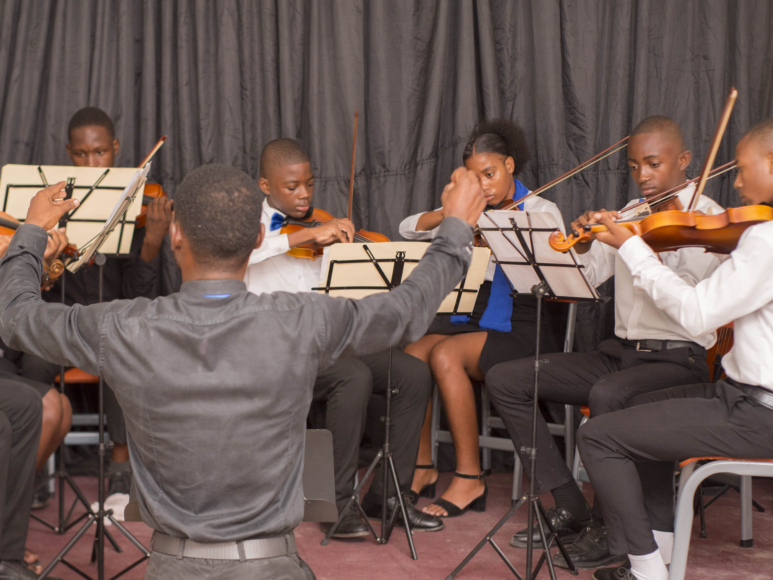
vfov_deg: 20.2
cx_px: 307
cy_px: 338
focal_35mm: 73
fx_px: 1630
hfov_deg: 26.6
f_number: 2.8
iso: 500
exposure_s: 1/200
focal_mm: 50
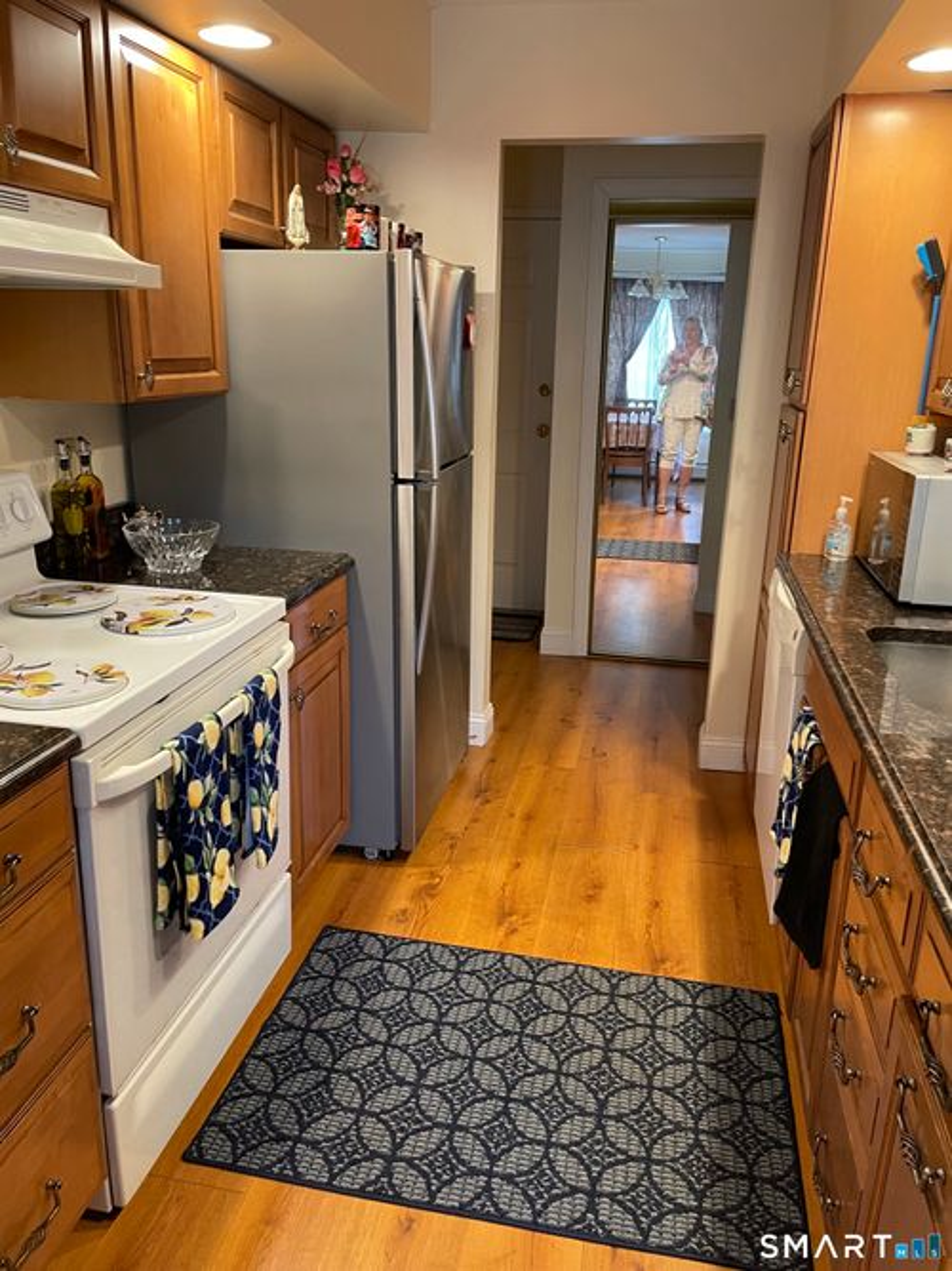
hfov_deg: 53.0
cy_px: 636
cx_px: 476
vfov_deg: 67.3
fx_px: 954
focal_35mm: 26
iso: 250
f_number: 1.6
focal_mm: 4.2
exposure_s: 1/60
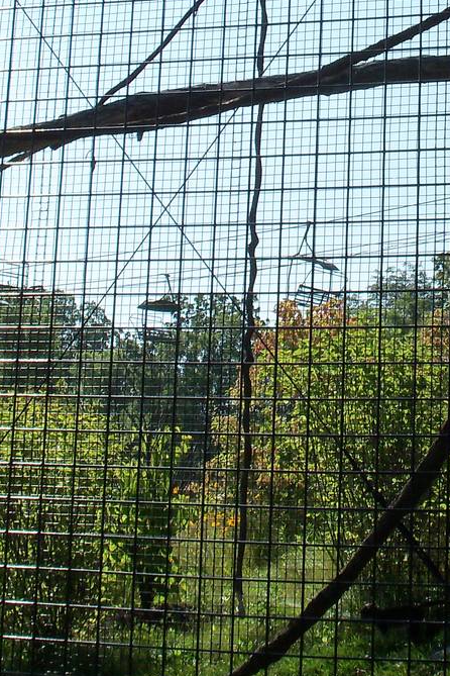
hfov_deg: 15.6
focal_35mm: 87
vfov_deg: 23.1
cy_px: 147
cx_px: 362
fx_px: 1631
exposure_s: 1/500
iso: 64
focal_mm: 6.3
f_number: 5.5
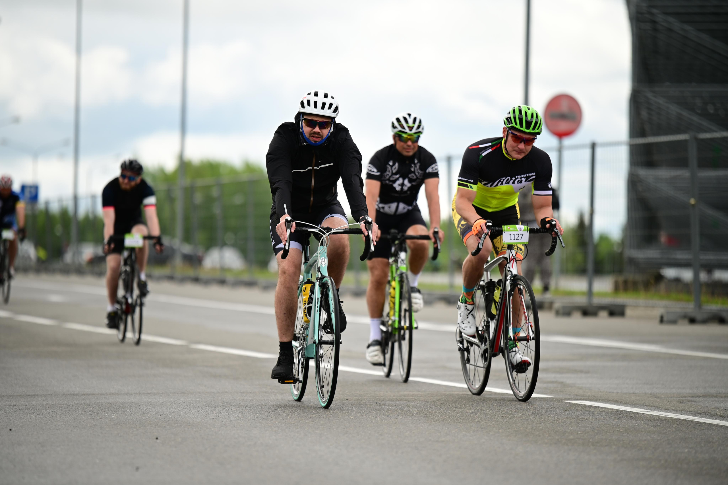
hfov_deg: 10.3
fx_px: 4042
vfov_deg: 6.9
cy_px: 242
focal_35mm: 200
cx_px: 364
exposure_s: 1/1600
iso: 200
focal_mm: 200
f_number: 2.8
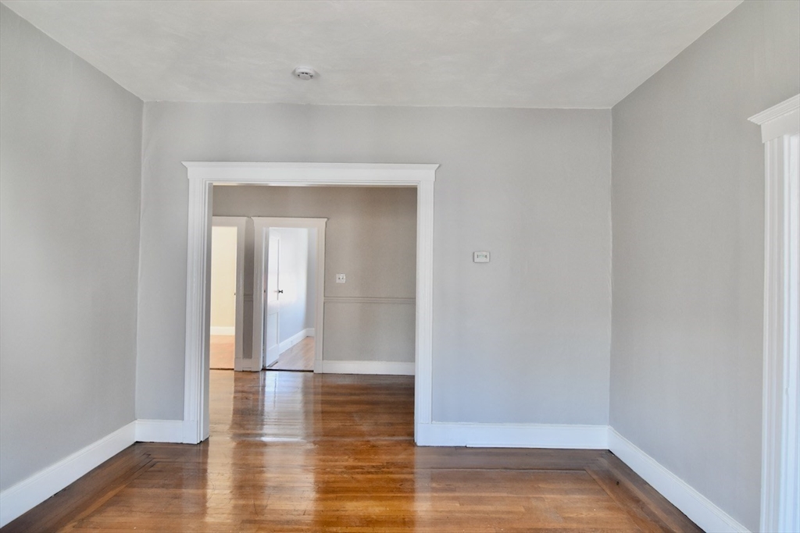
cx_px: 400
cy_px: 266
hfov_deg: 85.4
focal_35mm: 20
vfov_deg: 63.2
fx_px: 433
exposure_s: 1/60
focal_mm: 13
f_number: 4
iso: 800
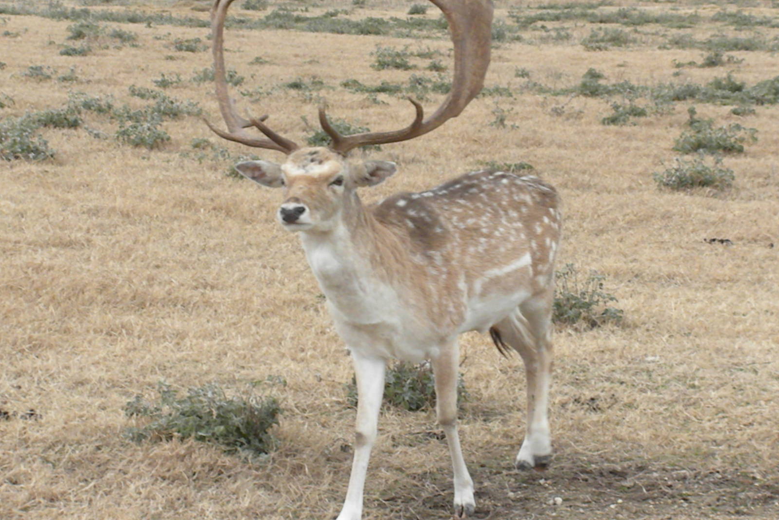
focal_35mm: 124
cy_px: 252
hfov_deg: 16.5
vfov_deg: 11.1
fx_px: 2683
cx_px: 390
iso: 640
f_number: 14
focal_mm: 21
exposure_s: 1/169
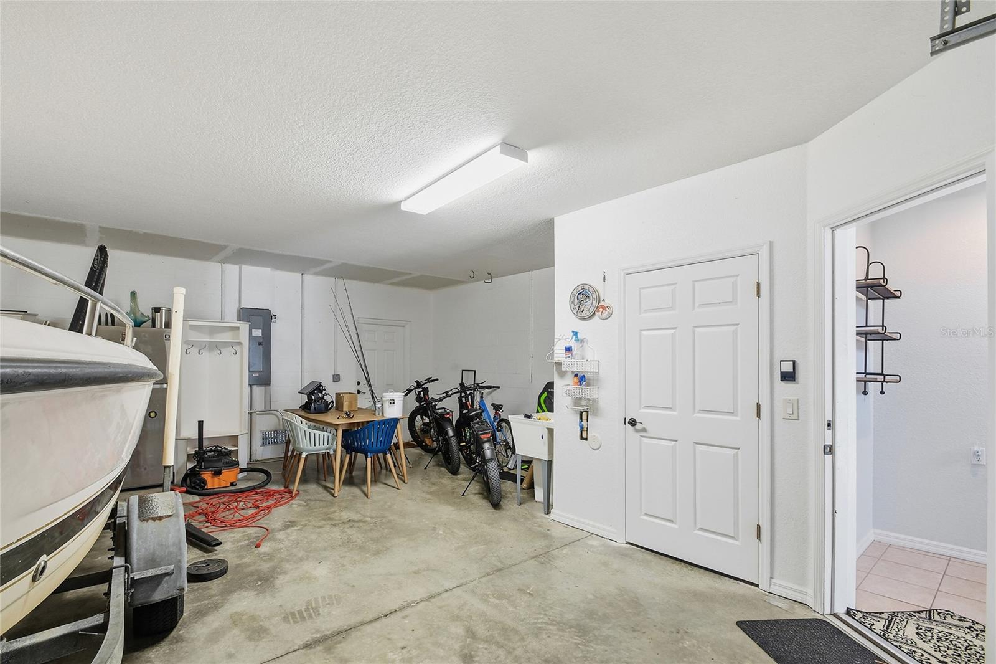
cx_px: 498
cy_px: 332
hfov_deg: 100.4
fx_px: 415
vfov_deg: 77.3
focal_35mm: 15
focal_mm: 10
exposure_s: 1/13
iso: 200
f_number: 8
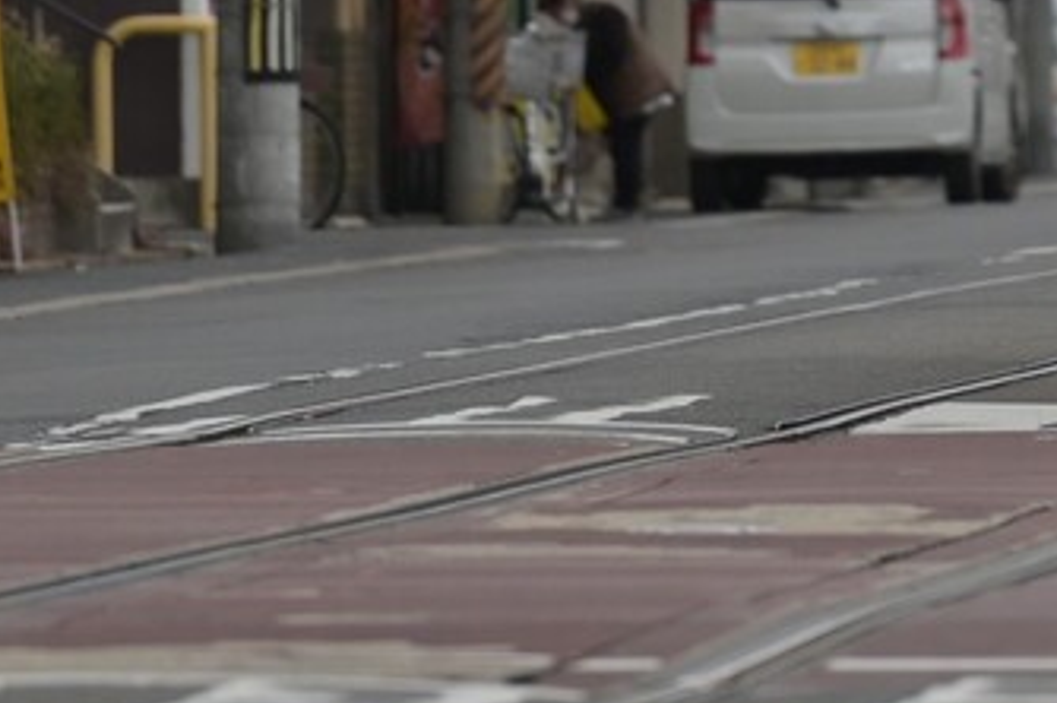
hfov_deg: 2.3
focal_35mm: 892
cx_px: 1826
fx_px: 26164
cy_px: -822
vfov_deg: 1.5
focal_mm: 200
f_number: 2.8
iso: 125
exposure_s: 1/800
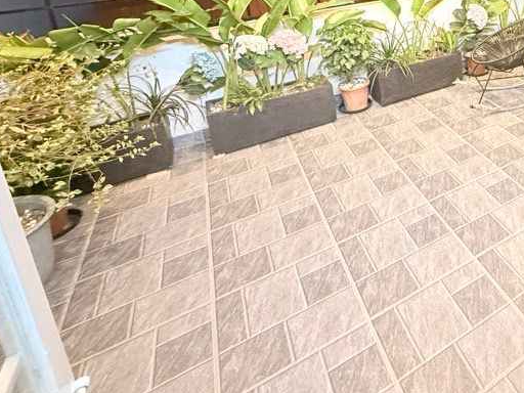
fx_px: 424
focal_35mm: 28
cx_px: 517
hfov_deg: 51.6
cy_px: 10
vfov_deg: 43.5
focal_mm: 2.22
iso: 1000
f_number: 2.2
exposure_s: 1/50
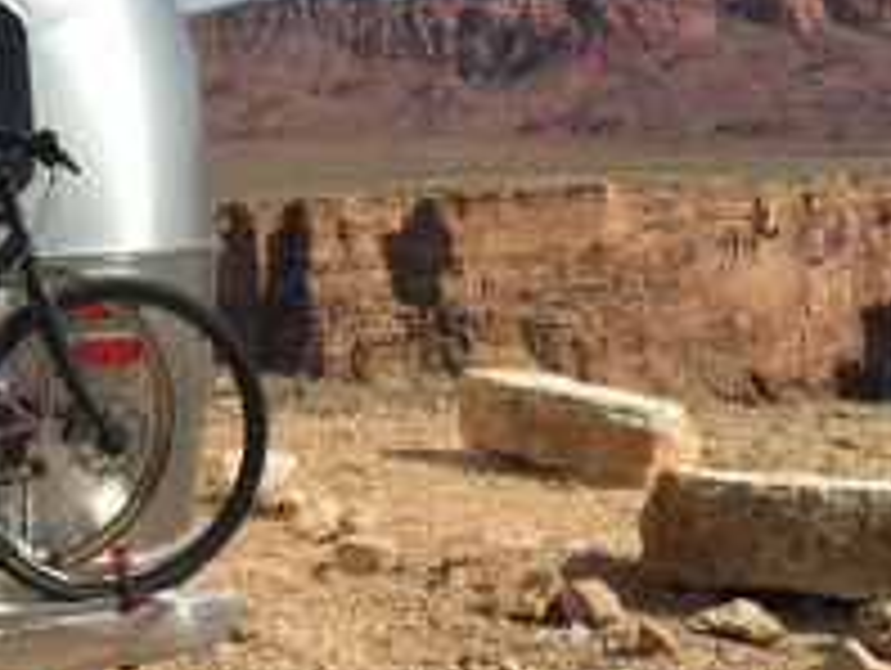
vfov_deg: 22.8
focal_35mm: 64
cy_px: 180
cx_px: 223
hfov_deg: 29.7
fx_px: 1649
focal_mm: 4.15
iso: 25
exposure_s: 1/2404
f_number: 2.2
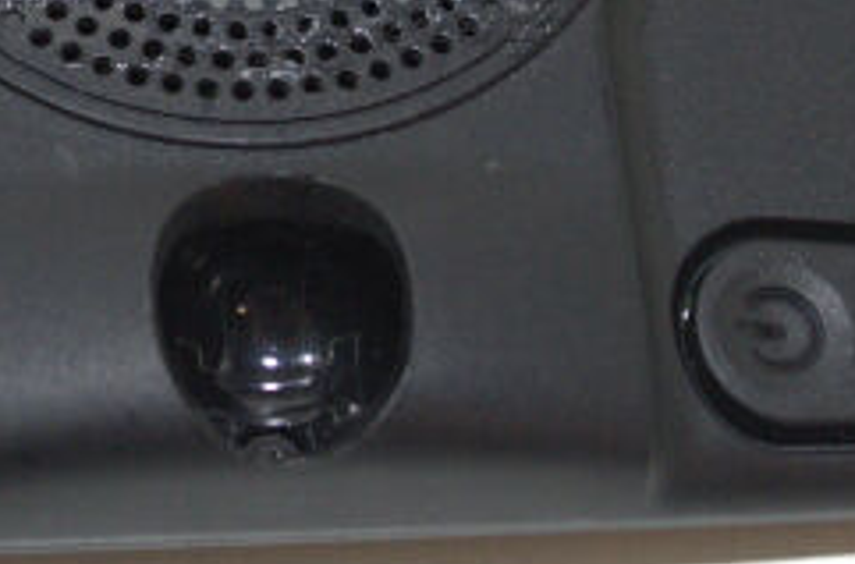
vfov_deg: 8.1
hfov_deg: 12.3
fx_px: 3967
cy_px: -94
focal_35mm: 168
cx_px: 248
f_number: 5.6
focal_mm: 35
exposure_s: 1/125
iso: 2000
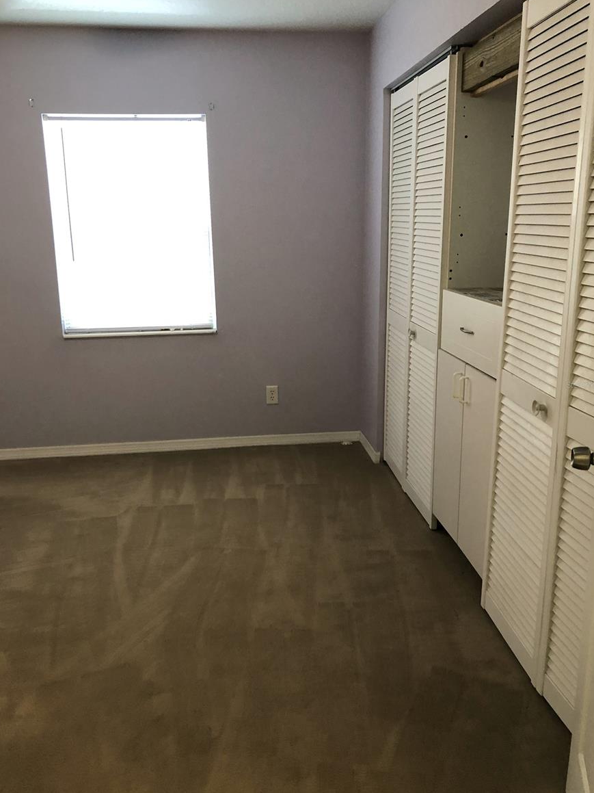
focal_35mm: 29
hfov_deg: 48.2
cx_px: 297
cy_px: 385
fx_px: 664
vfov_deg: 61.7
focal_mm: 4
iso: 80
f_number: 1.8
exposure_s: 1/15
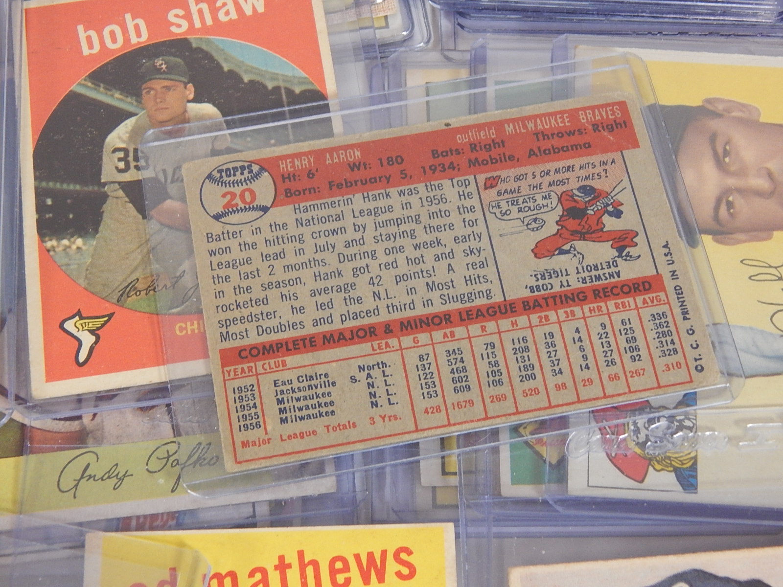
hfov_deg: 31.7
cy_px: 294
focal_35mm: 61
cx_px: 392
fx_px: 1380
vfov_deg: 24.0
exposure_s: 1/40
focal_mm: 10.9
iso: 400
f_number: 4
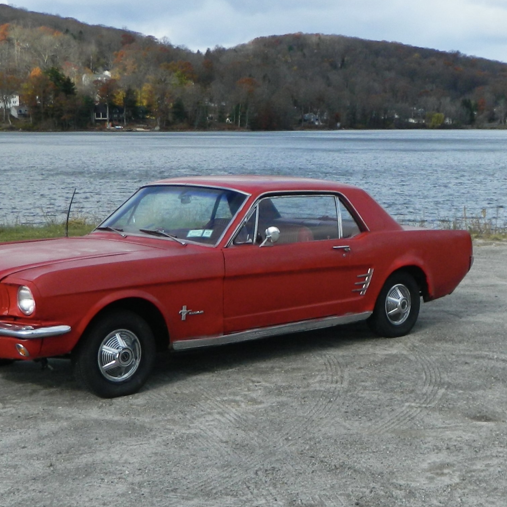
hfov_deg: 53.1
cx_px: 175
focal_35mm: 30
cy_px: 257
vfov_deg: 54.0
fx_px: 497
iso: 80
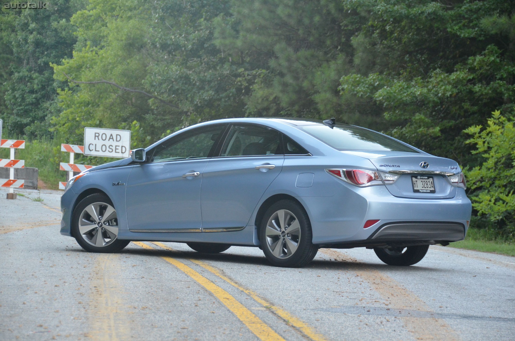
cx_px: 258
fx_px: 1927
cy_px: 170
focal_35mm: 135
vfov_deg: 10.1
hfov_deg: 15.2
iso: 1600
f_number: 5.3
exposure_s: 1/200
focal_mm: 90
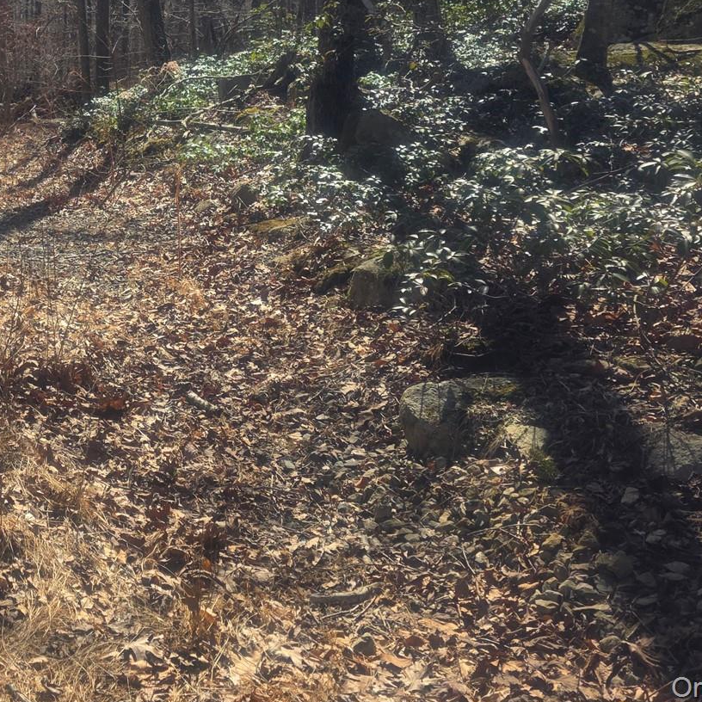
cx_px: -34
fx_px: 1170
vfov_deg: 31.5
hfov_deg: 30.5
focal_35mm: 51
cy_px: 47
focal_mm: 6.3
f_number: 1.7
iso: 80
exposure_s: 1/3282
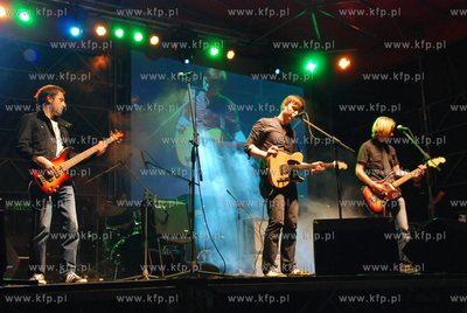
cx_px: 234
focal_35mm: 48
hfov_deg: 41.1
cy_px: 156
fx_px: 624
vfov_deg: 28.2
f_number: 4.2
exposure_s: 1/25
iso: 1250
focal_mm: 32
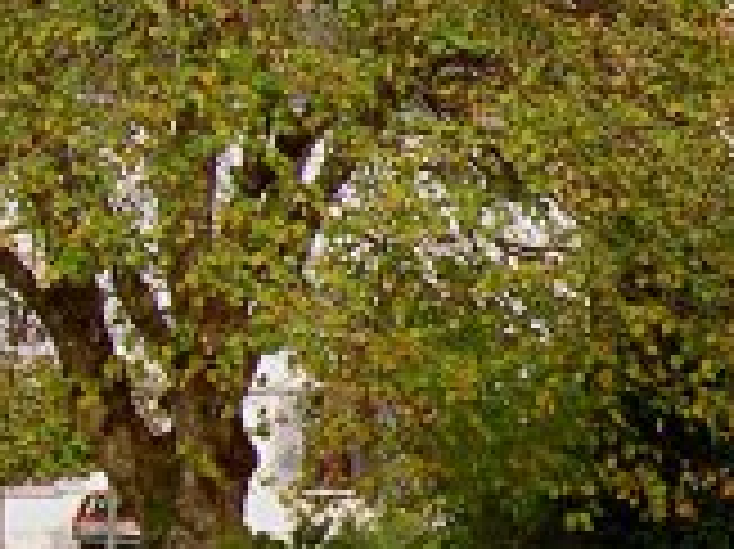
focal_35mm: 125
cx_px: 1243
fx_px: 2649
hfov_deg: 14.3
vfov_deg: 11.8
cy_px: 360
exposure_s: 1/100
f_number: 4.7
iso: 50
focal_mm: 5.6
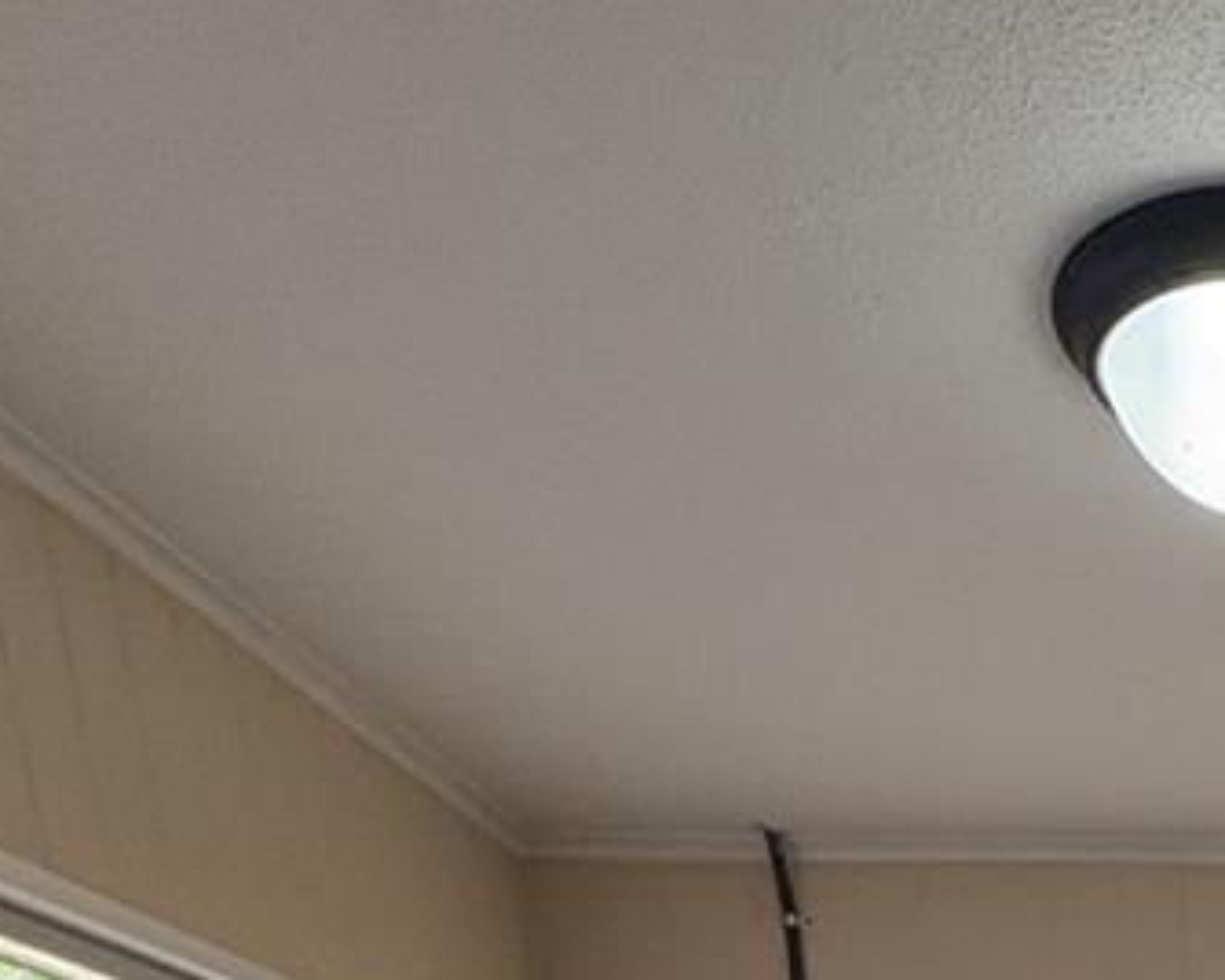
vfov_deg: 18.7
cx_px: 1327
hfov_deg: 33.5
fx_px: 1777
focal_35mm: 49
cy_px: 1982
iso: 200
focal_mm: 2.22
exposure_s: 1/120
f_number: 2.2
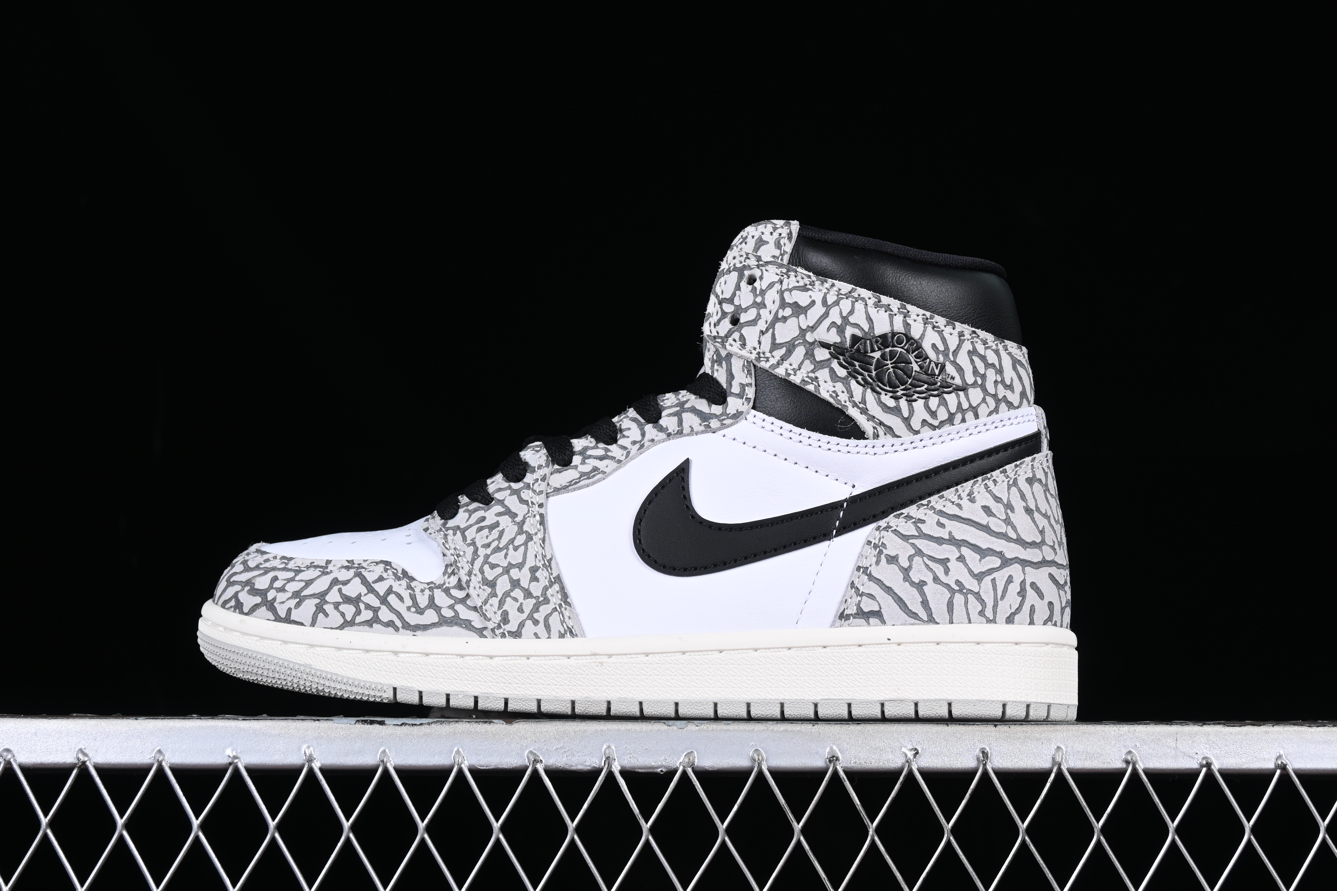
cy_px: 446
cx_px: 668
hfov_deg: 28.1
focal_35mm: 72
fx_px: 2674
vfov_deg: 18.9
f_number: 8
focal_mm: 48
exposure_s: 1/80
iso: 160
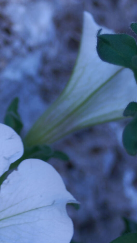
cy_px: 129
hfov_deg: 3.8
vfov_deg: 6.7
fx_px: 2072
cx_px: -68
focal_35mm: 321
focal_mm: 80
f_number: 5.6
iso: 50
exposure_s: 1/25
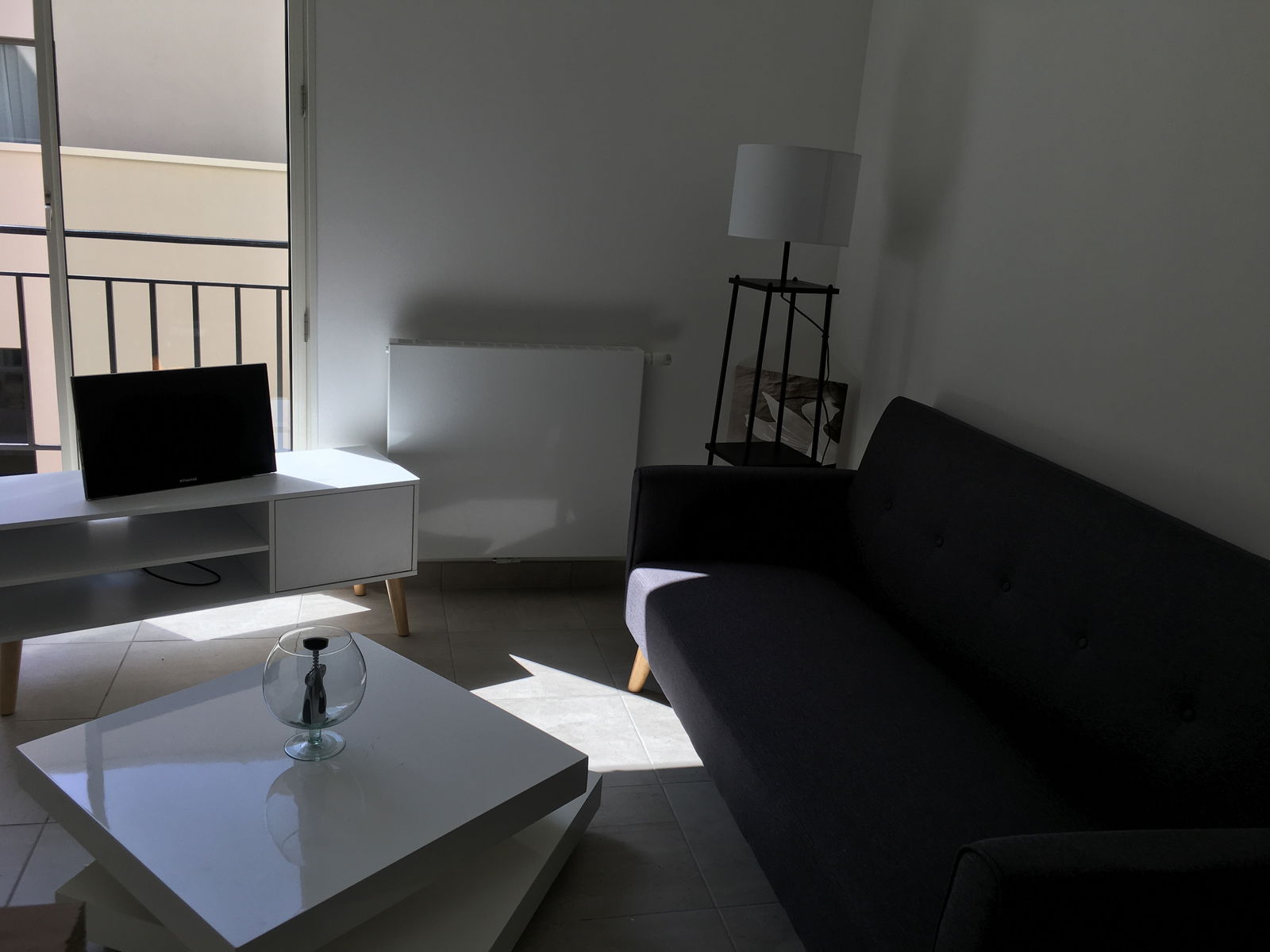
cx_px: 635
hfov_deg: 61.7
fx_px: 1064
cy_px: 476
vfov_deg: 48.2
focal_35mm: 29
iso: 25
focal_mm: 4.15
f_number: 2.2
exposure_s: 1/439
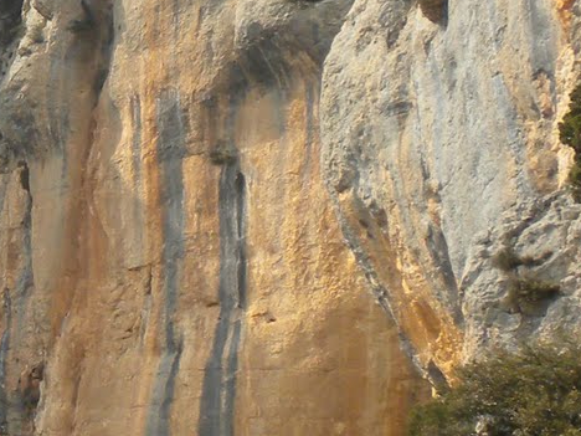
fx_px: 2719
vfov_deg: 9.1
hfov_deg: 11.6
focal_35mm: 162
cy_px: 338
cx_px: -356
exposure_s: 1/487
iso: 64
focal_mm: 6.6
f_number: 3.5
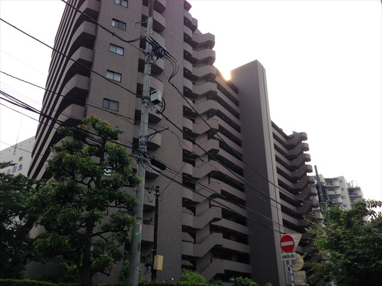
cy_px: 143
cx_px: 191
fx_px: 364
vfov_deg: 42.9
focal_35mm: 33
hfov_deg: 55.4
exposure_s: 1/1043
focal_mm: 4.12
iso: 50
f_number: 2.4
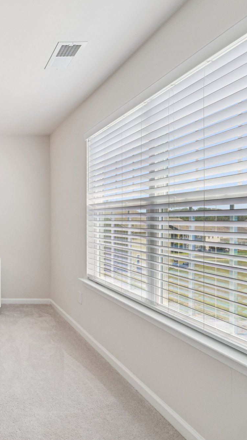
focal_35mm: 24
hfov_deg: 36.7
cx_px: -49
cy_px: 222
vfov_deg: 76.3
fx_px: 280
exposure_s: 1/30
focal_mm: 10
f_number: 8
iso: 320
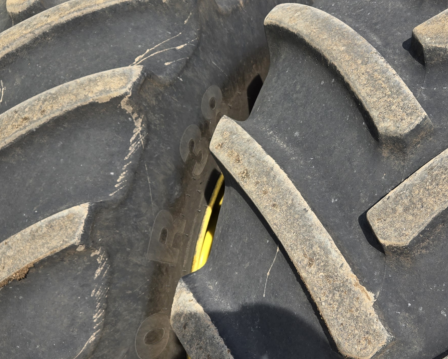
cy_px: 172
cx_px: 267
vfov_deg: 29.7
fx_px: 676
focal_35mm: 51
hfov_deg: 36.5
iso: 25
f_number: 1.8
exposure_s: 1/1073
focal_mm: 5.4
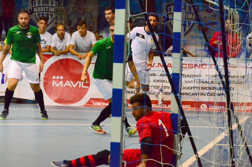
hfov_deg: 11.8
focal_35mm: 174
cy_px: 84
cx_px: 126
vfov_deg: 7.9
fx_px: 1215
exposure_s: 1/320
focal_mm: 116
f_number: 7.1
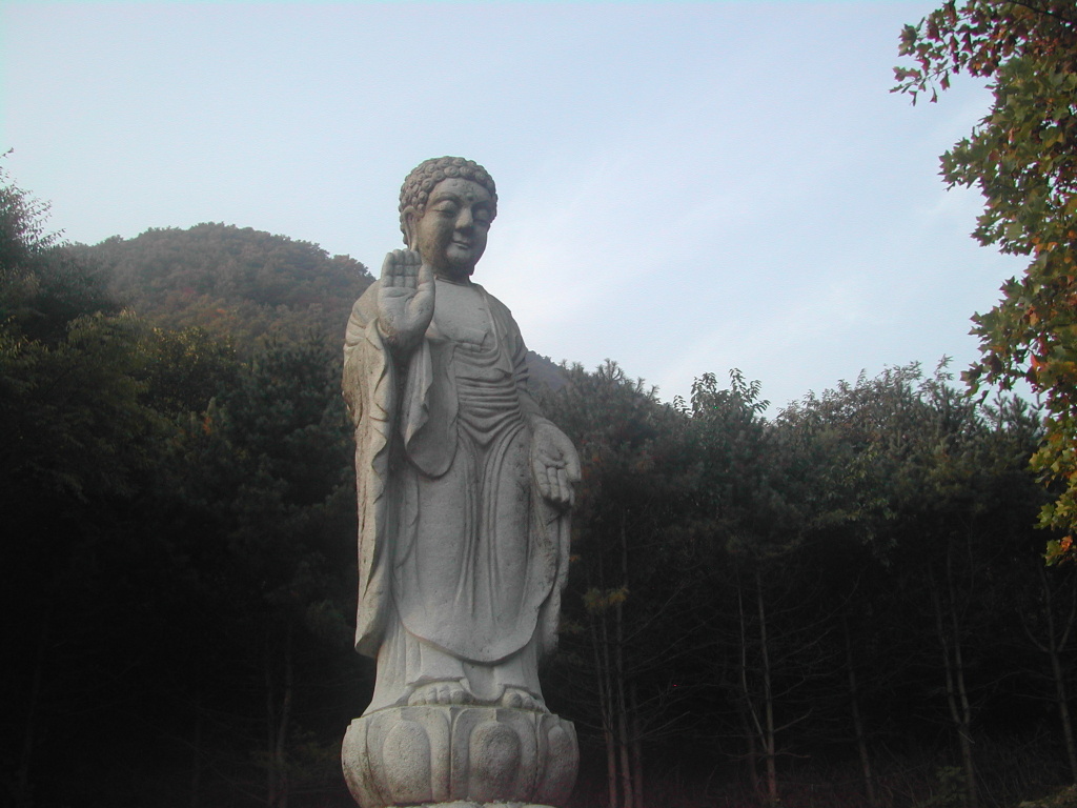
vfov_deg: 37.7
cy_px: 404
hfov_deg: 49.0
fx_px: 1182
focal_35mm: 38
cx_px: 538
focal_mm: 8
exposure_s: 1/514
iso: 100
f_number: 2.8
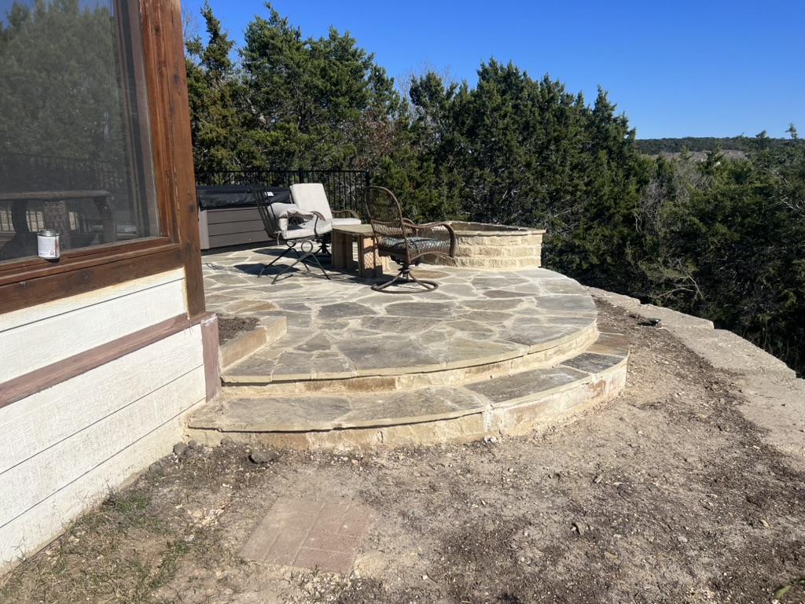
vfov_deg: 53.1
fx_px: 605
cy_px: 302
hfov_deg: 67.3
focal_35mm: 26
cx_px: 402
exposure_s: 1/8000
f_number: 1.5
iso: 50
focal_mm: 5.7
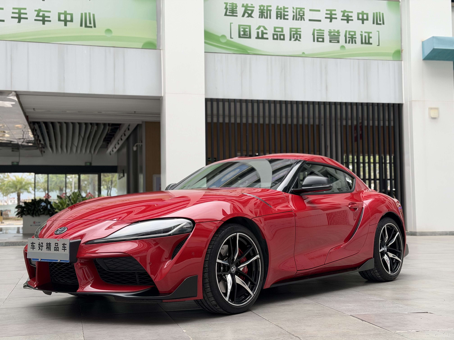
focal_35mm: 48
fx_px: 630
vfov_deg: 30.3
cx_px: 227
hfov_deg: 39.7
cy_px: 170
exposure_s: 1/663
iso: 80
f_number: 1.78
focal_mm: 6.76
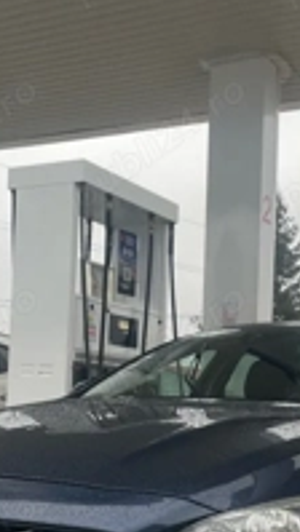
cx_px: 212
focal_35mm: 57
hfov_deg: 21.0
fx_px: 806
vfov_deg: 35.9
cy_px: 385
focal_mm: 4.2
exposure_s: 1/121
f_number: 1.6
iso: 40
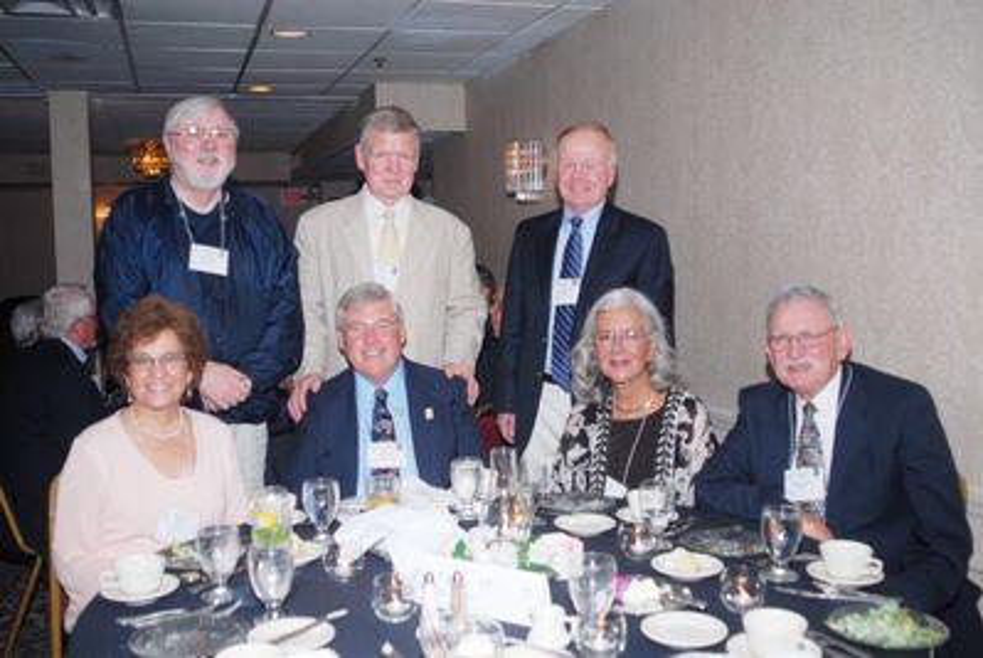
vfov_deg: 37.0
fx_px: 984
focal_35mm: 36
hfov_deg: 53.1
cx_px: 492
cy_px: 329
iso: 100
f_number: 4
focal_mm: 24
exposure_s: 1/60
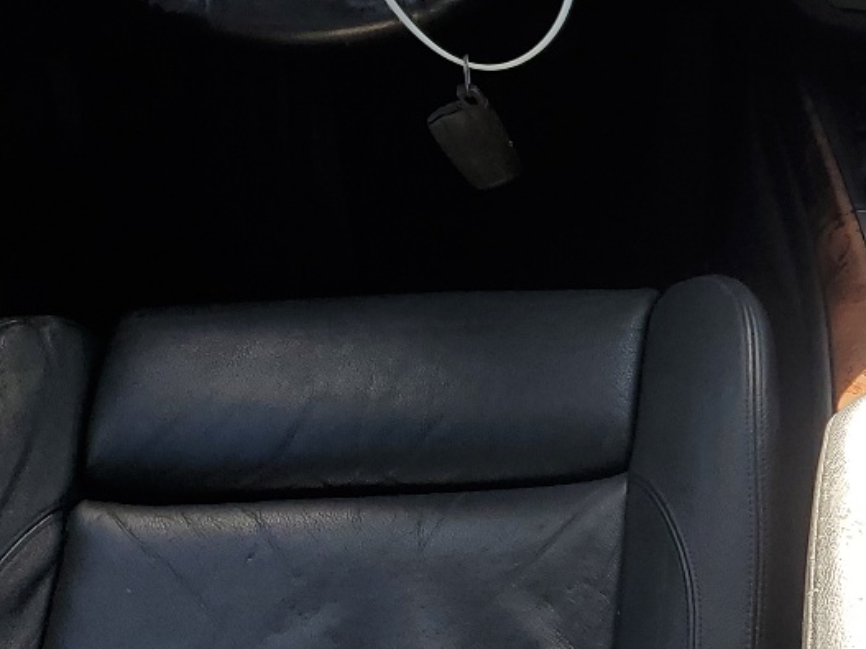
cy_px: 240
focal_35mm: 79
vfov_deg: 18.6
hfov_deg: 22.9
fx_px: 1976
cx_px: 1007
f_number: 1.5
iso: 50
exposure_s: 1/435
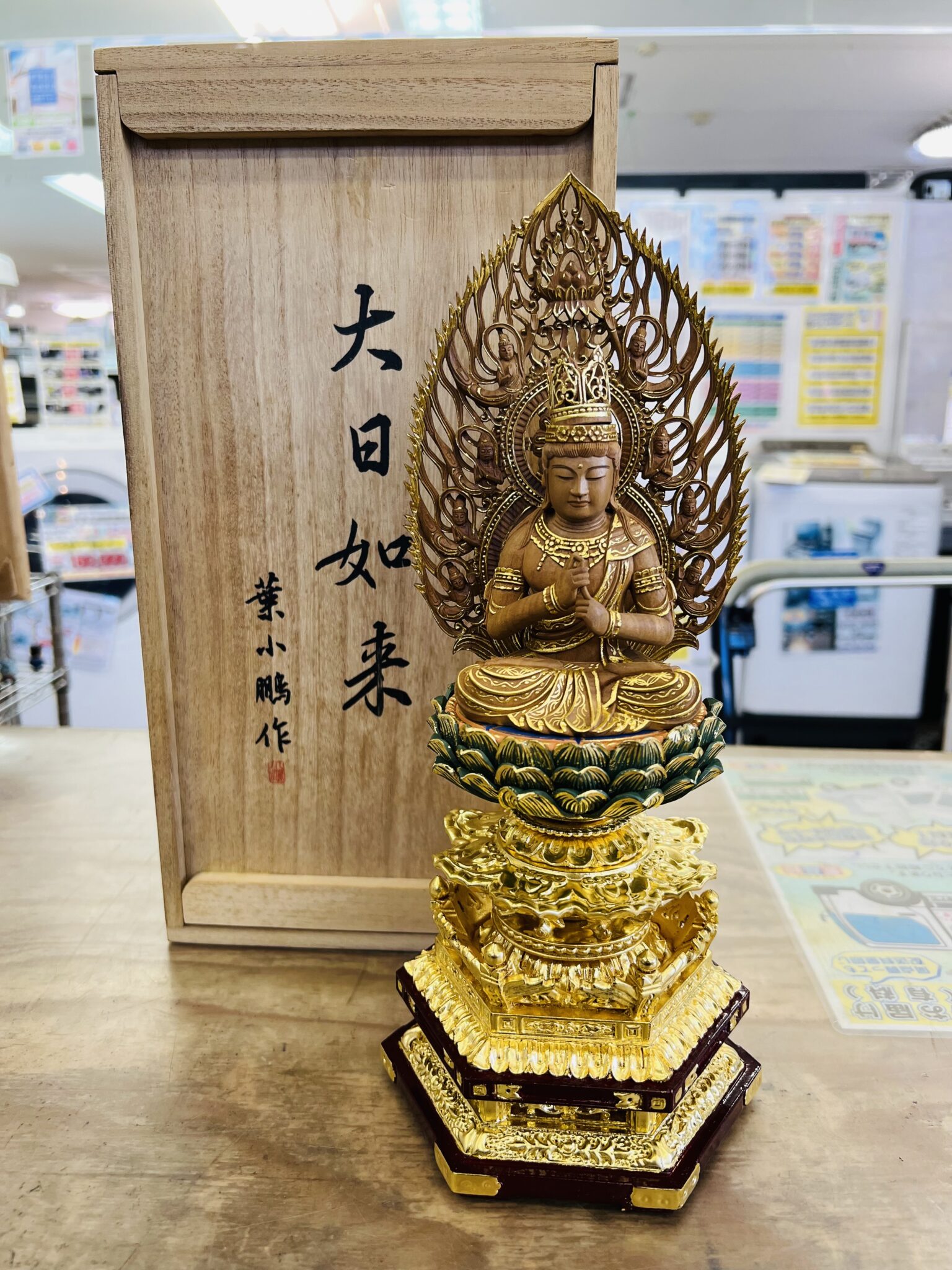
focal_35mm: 26
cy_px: 635
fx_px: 953
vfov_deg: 67.3
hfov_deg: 53.1
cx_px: 476
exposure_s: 1/100
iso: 80
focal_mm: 5.7
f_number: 1.5
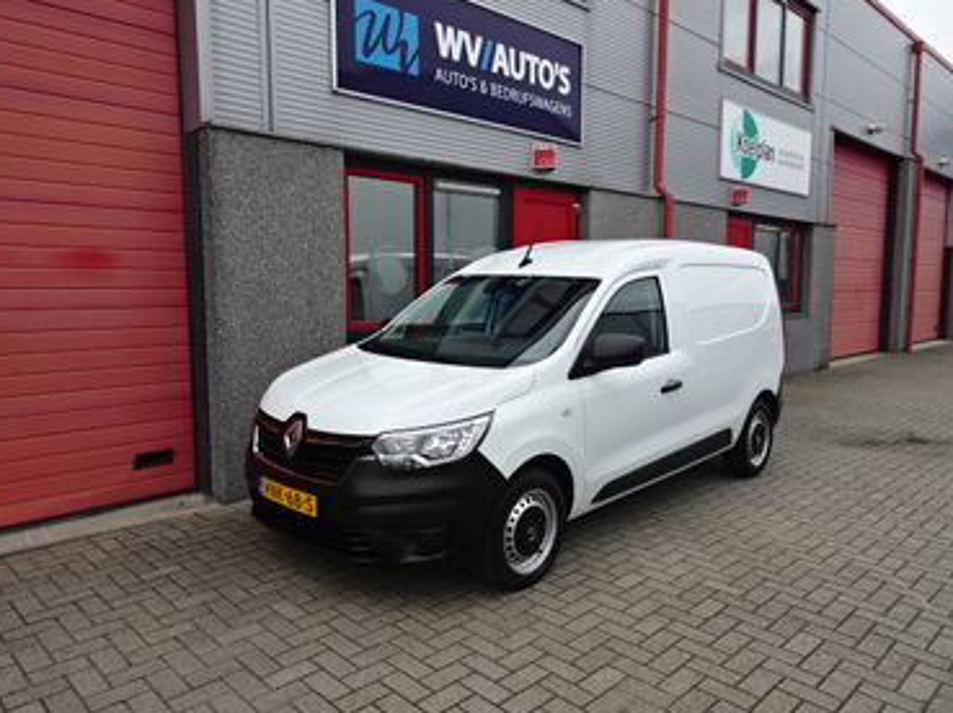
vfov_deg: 54.8
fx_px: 688
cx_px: 462
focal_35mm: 25
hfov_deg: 69.4
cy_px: 362
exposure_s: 1/400
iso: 80
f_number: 3.5
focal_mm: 4.25
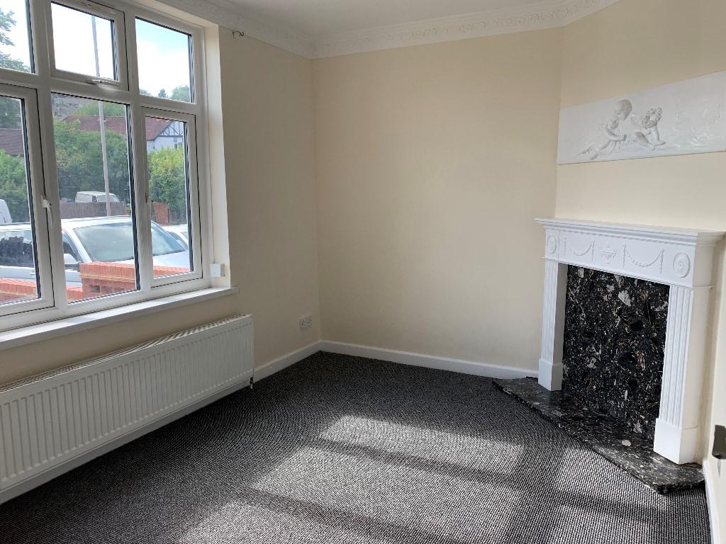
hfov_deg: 67.3
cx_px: 363
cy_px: 272
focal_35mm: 26
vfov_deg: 53.1
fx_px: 545
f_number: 1.8
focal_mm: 4.25
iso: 25
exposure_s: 1/164
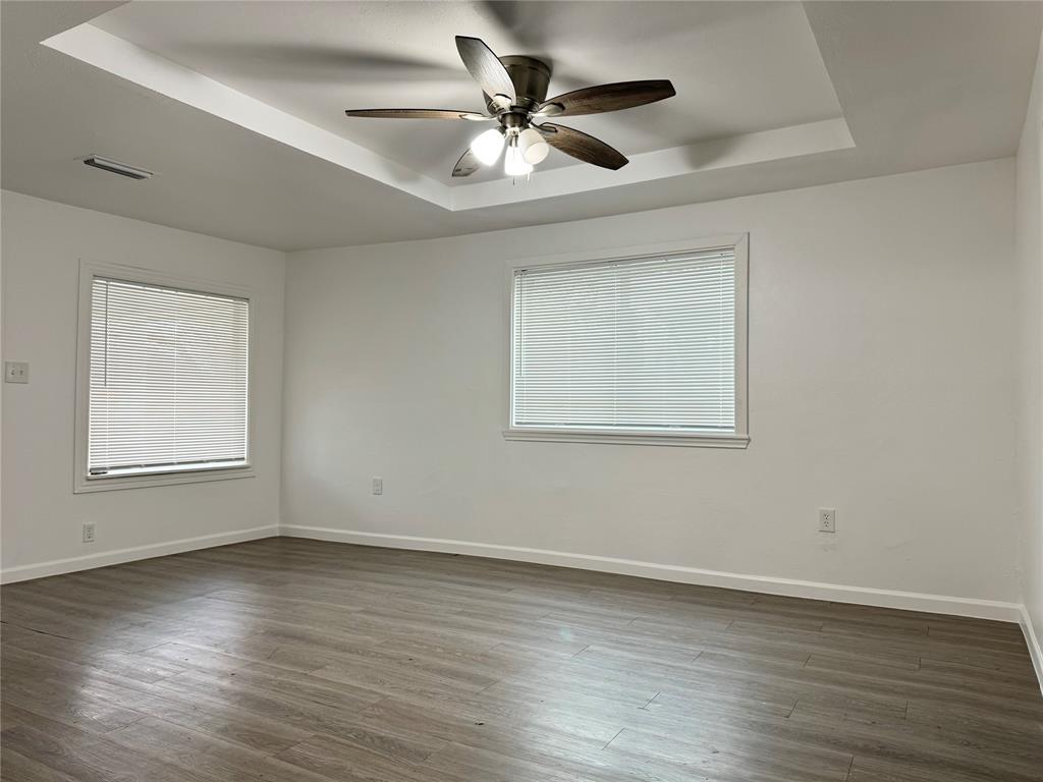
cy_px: 391
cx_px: 522
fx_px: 723
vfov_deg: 56.8
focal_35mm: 24
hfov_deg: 71.6
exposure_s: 1/120
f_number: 1.78
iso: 125
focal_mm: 6.76
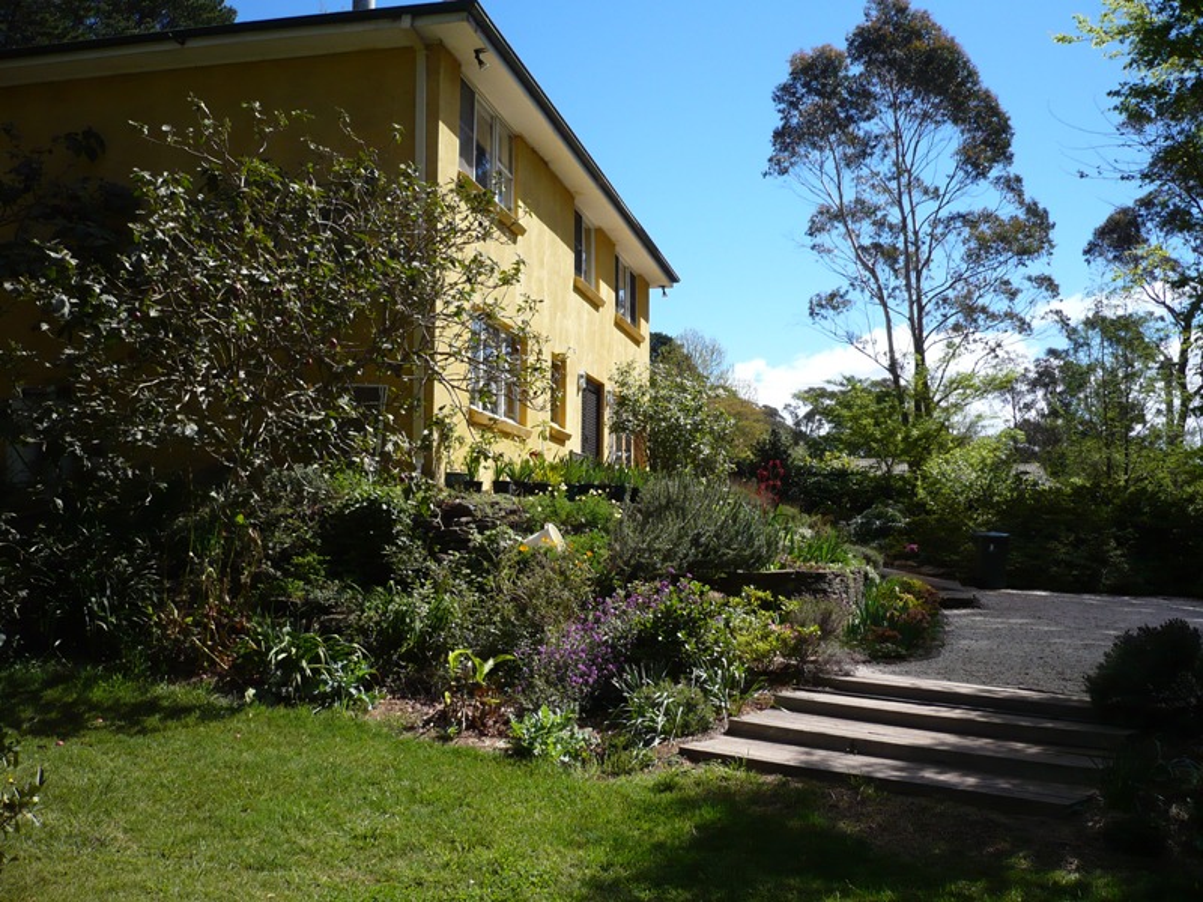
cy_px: 451
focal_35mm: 35
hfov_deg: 52.6
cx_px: 602
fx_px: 1216
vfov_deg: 40.7
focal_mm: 5.8
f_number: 2.8
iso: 100
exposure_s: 1/1000
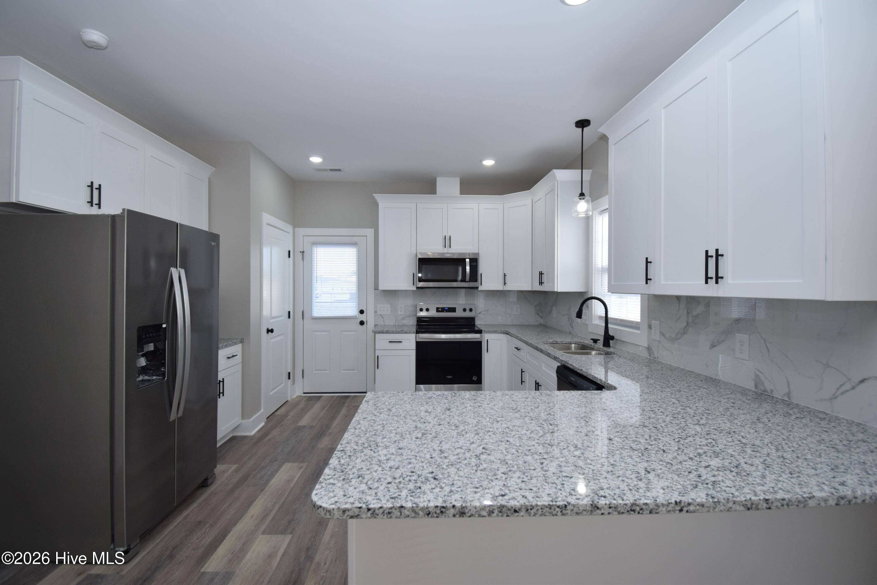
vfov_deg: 77.3
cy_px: 292
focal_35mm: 15
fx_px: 365
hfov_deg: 100.4
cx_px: 438
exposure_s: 1/100
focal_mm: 10
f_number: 5
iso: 400
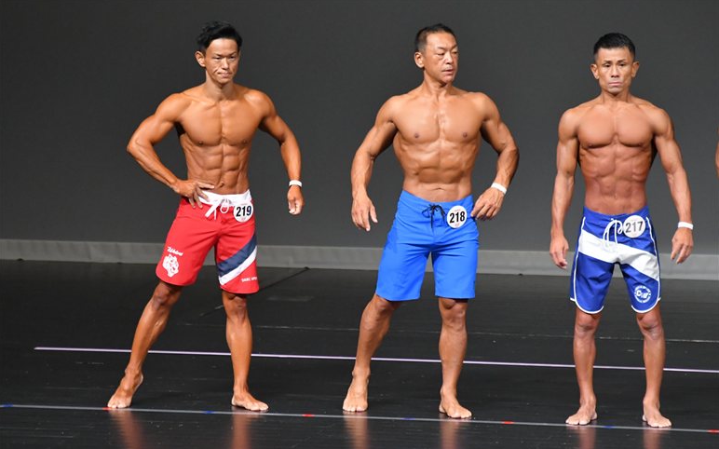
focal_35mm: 353
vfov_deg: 3.7
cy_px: 238
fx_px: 6915
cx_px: 359
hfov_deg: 6.0
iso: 5000
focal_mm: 230
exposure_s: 1/400
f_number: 5.6
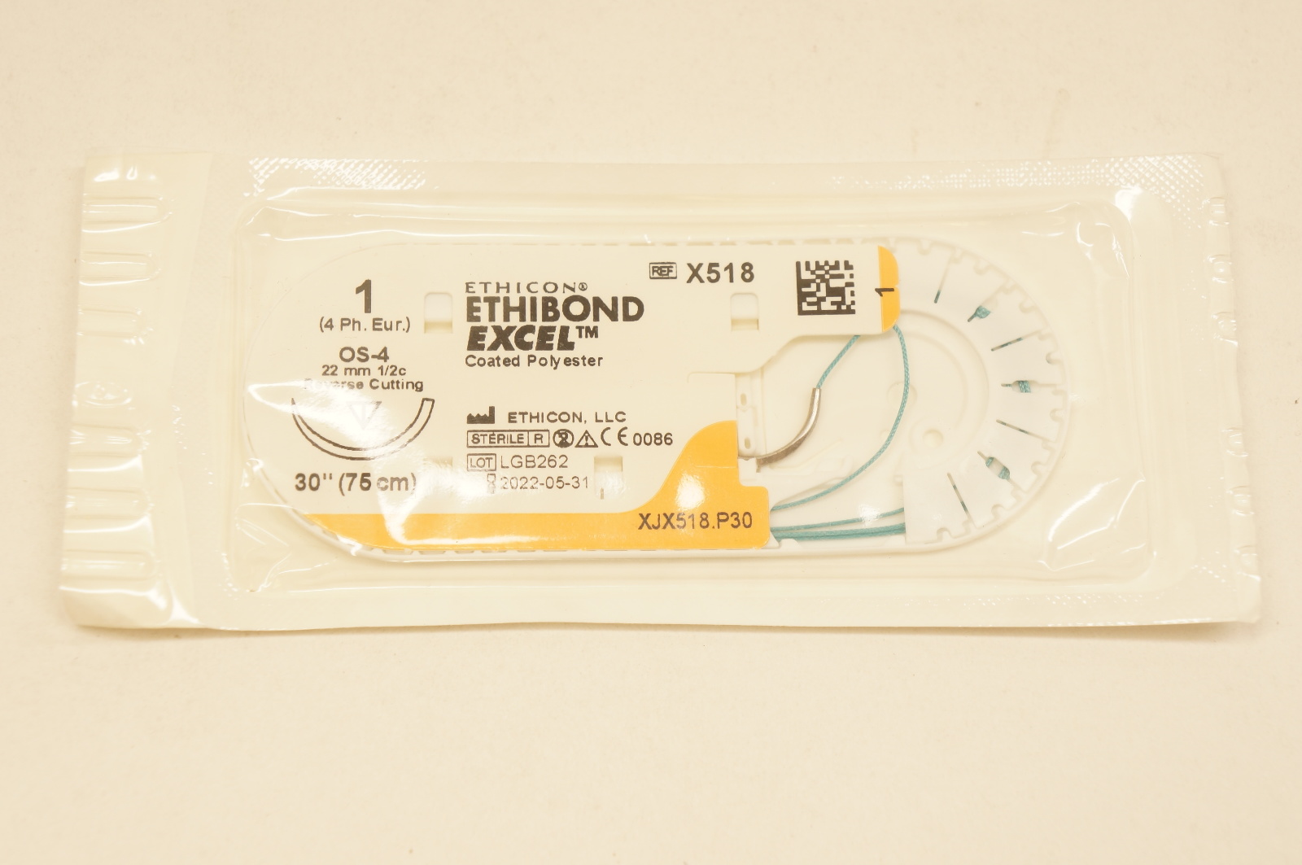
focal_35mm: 74
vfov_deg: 18.5
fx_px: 2655
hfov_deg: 27.6
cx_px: 651
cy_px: 432
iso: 400
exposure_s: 1/80
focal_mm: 49
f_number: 6.3
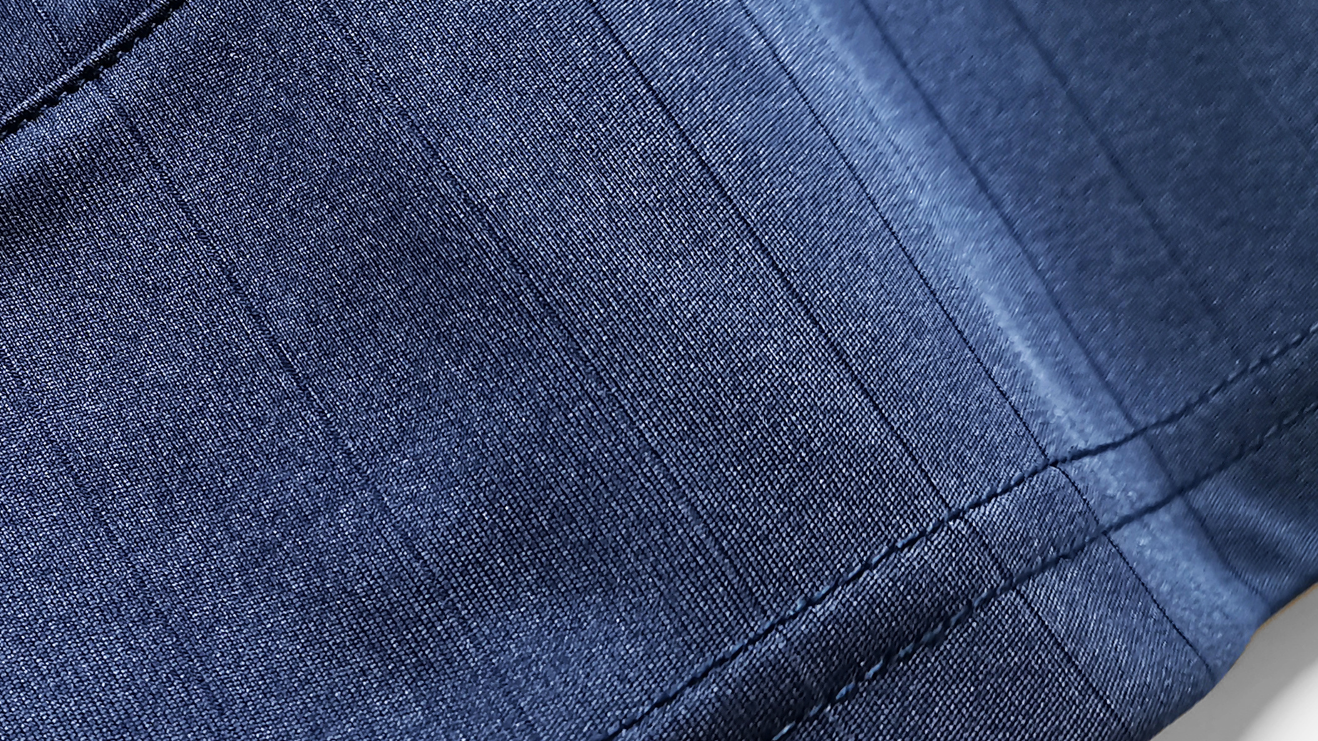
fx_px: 2167
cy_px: 459
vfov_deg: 19.4
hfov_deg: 32.9
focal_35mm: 62
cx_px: 264
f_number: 1.8
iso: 250
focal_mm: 5.58
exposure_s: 1/100
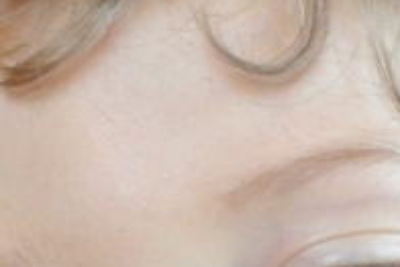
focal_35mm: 552
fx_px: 6138
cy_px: 414
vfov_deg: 2.5
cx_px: 327
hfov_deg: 3.7
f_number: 2.5
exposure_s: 1/80
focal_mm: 50
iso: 1600
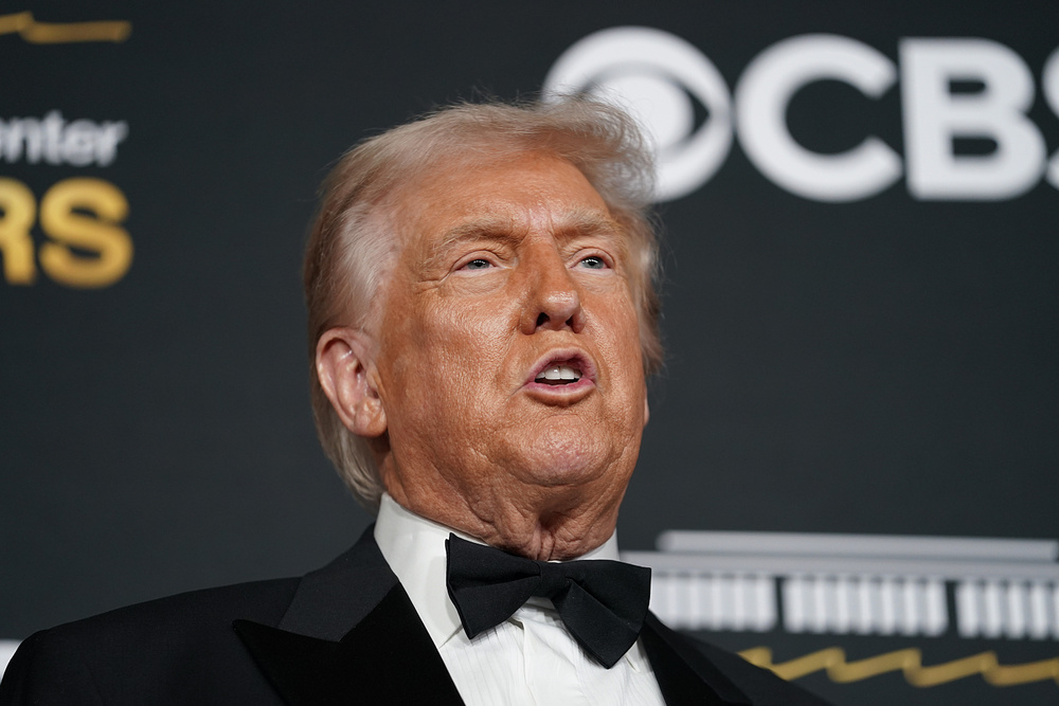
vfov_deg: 7.0
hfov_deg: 10.4
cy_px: 353
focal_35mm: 197
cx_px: 530
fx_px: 5796
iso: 1600
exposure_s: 1/200
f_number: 2.8
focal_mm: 197
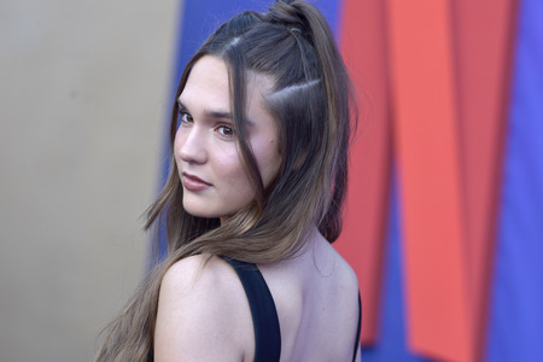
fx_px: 4525
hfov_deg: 6.9
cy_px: 181
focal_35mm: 300
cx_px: 272
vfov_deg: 4.6
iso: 250
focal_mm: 300
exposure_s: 1/250
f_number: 6.3
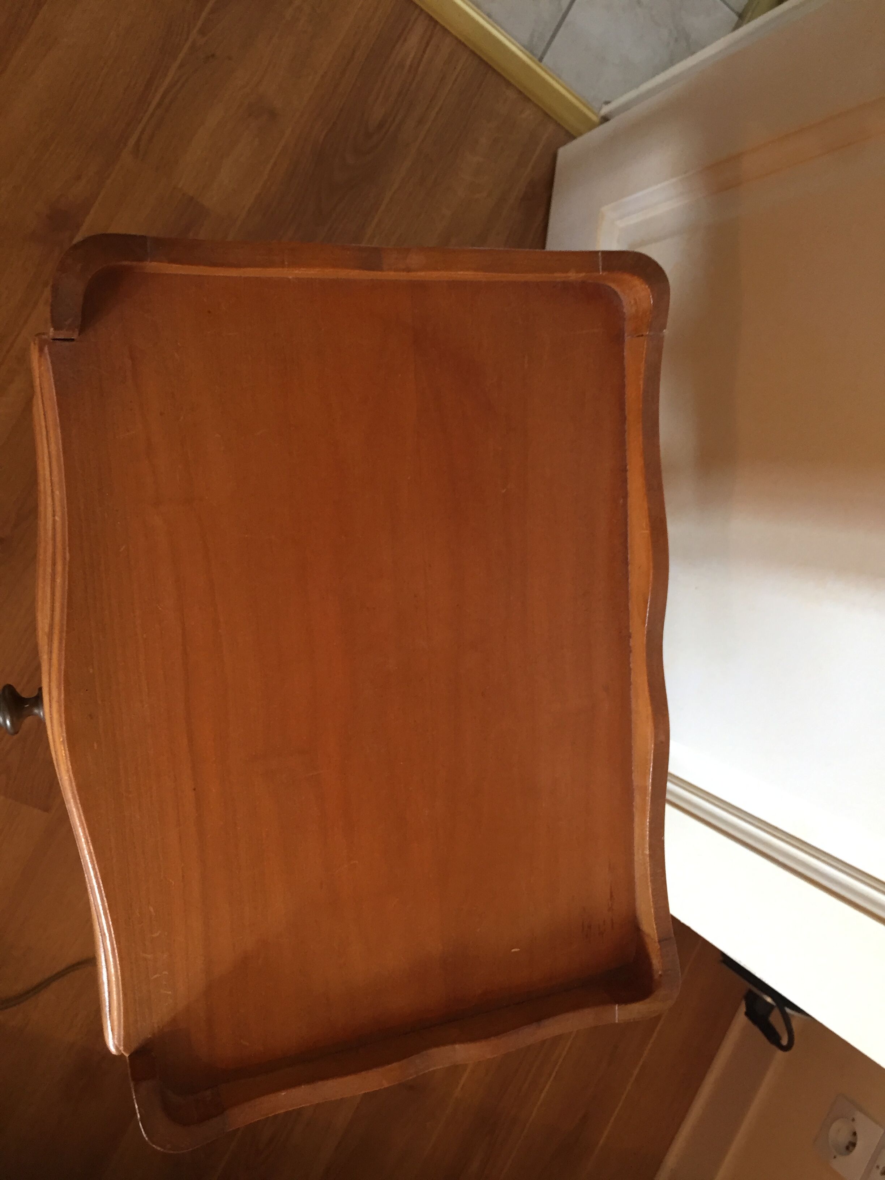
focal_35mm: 29
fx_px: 989
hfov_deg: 48.2
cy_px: 590
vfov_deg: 61.7
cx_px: 442
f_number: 2.2
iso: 160
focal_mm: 4.15
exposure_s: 1/33
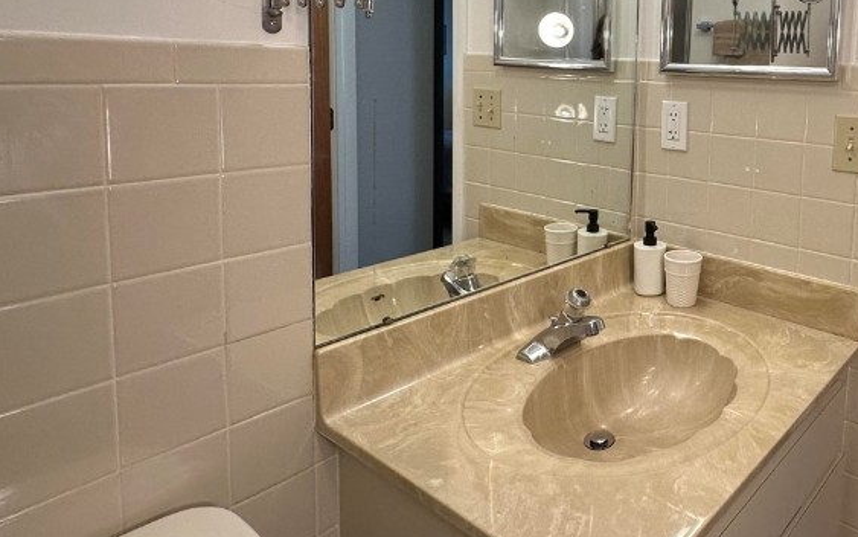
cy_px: 127
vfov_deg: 44.3
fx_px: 631
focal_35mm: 27
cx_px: 657
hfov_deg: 63.8
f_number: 2.2
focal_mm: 2.22
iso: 160
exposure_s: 1/120
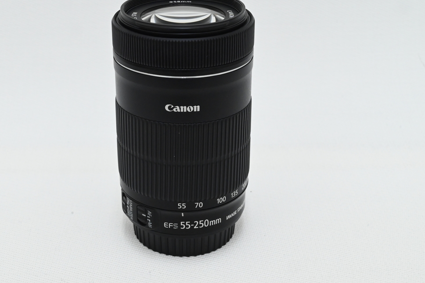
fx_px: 732
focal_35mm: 62
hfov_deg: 32.3
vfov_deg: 21.9
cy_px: 113
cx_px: 183
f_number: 16
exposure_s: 1/50
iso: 4000
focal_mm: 50
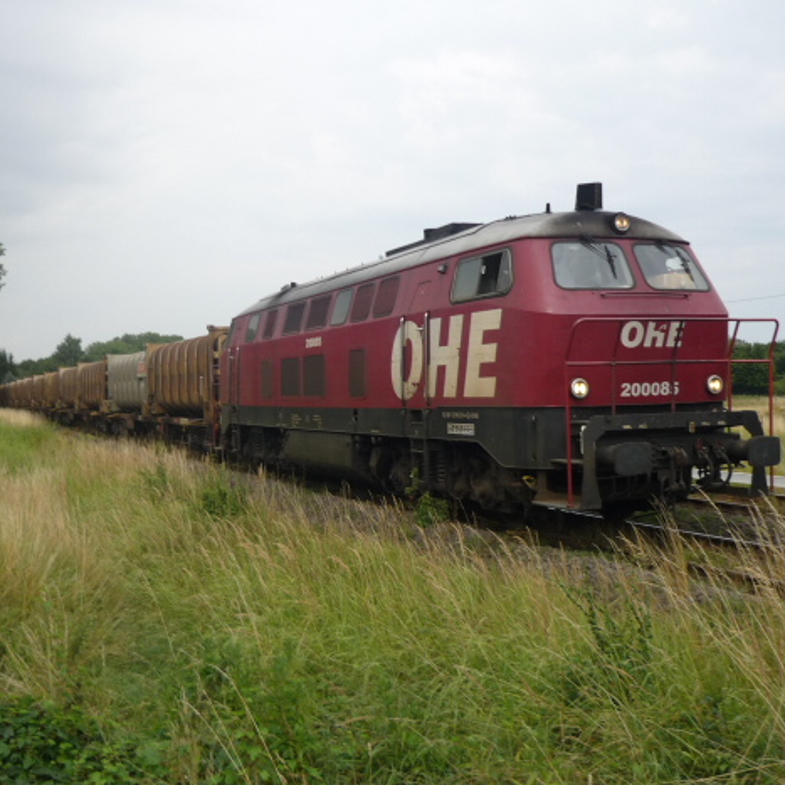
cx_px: 313
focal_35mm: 40
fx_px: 1026
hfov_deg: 41.7
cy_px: 390
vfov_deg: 41.9
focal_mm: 5.5
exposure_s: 1/160
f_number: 8
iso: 100
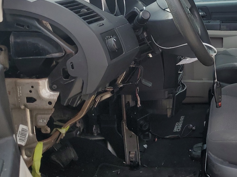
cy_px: 59
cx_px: 216
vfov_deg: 27.9
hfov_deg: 34.6
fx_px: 356
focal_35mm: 52
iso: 50
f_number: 1.5
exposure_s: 1/909
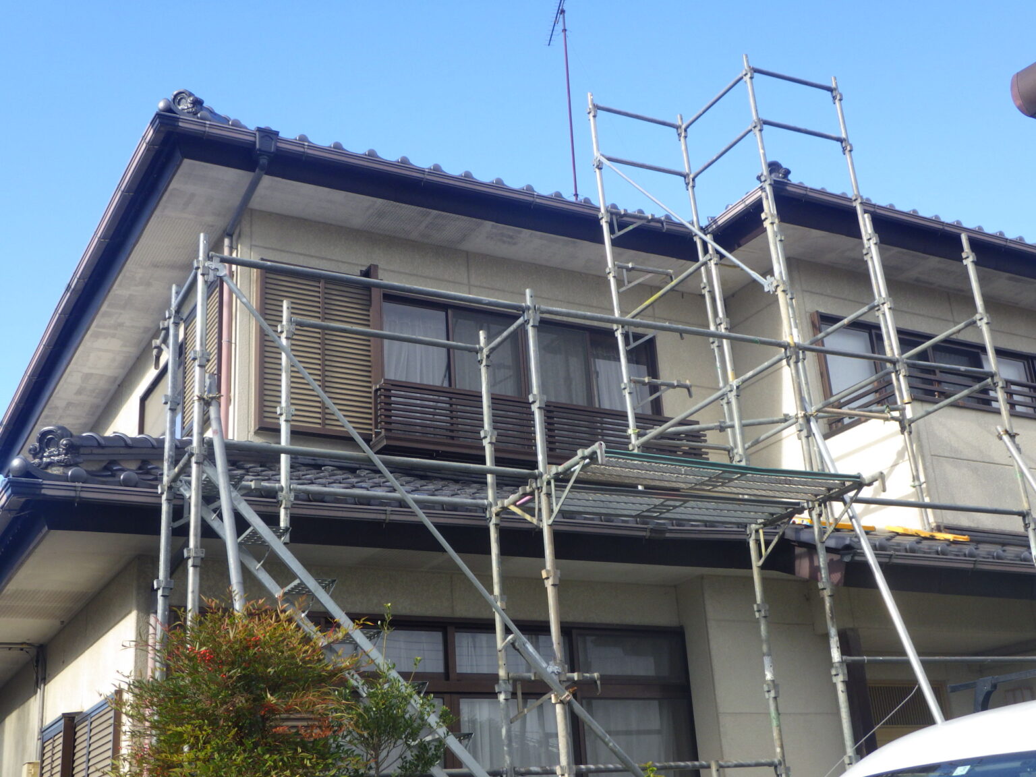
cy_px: 388
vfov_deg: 34.3
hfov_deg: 44.8
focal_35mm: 42
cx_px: 518
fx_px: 1257
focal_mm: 7.5
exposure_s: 1/160
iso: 125
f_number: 5
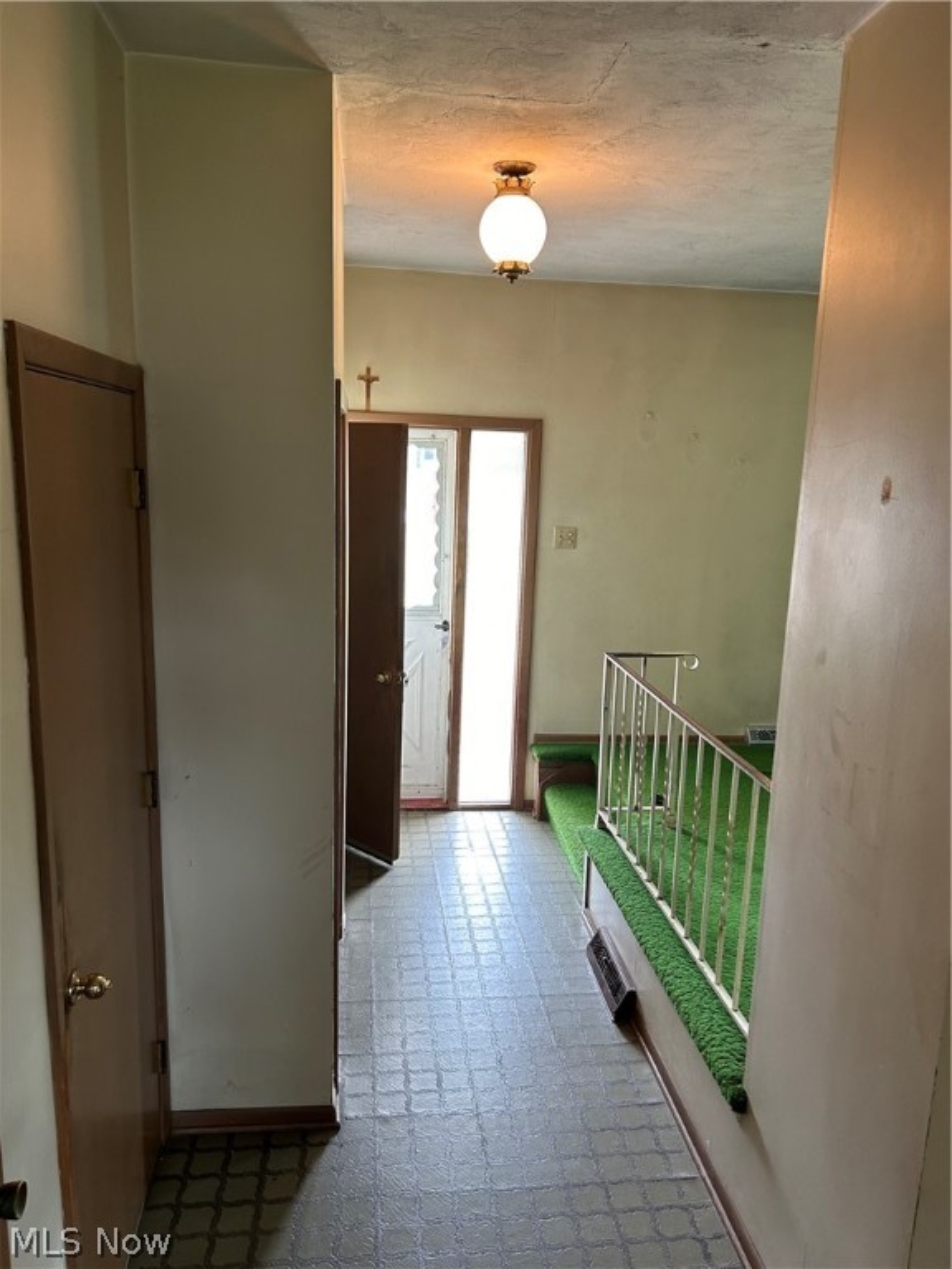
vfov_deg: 67.3
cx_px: 476
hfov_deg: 53.1
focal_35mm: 26
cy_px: 634
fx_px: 953
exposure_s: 1/120
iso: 125
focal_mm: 5.7
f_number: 1.5
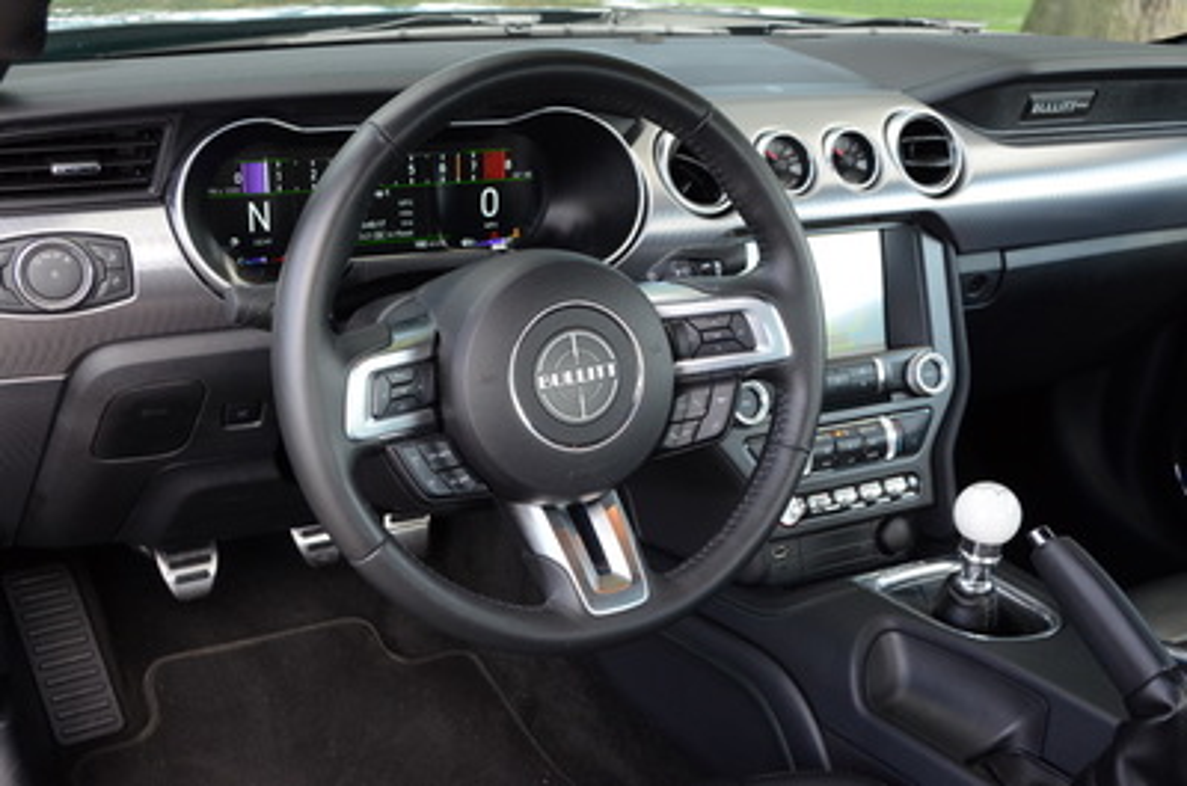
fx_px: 1333
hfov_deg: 48.0
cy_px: 393
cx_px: 594
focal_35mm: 40
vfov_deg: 32.9
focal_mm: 27
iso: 800
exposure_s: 1/125
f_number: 5.6
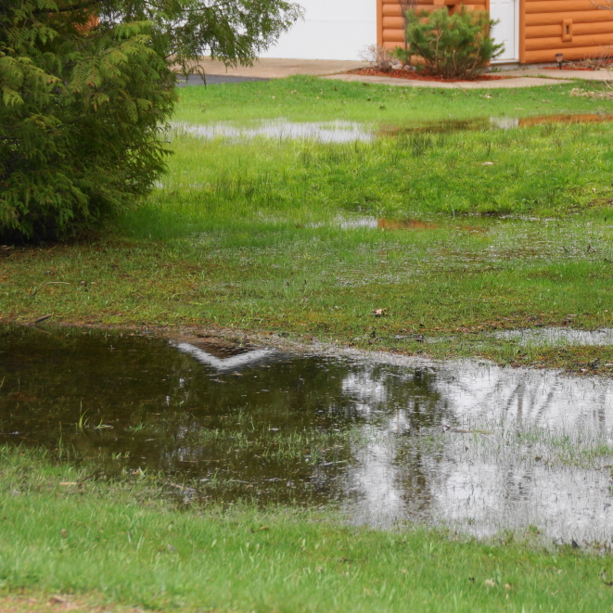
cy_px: 305
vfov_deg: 12.1
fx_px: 2898
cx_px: 441
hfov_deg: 12.0
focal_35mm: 145
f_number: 5.6
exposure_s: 1/125
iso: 250
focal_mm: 75
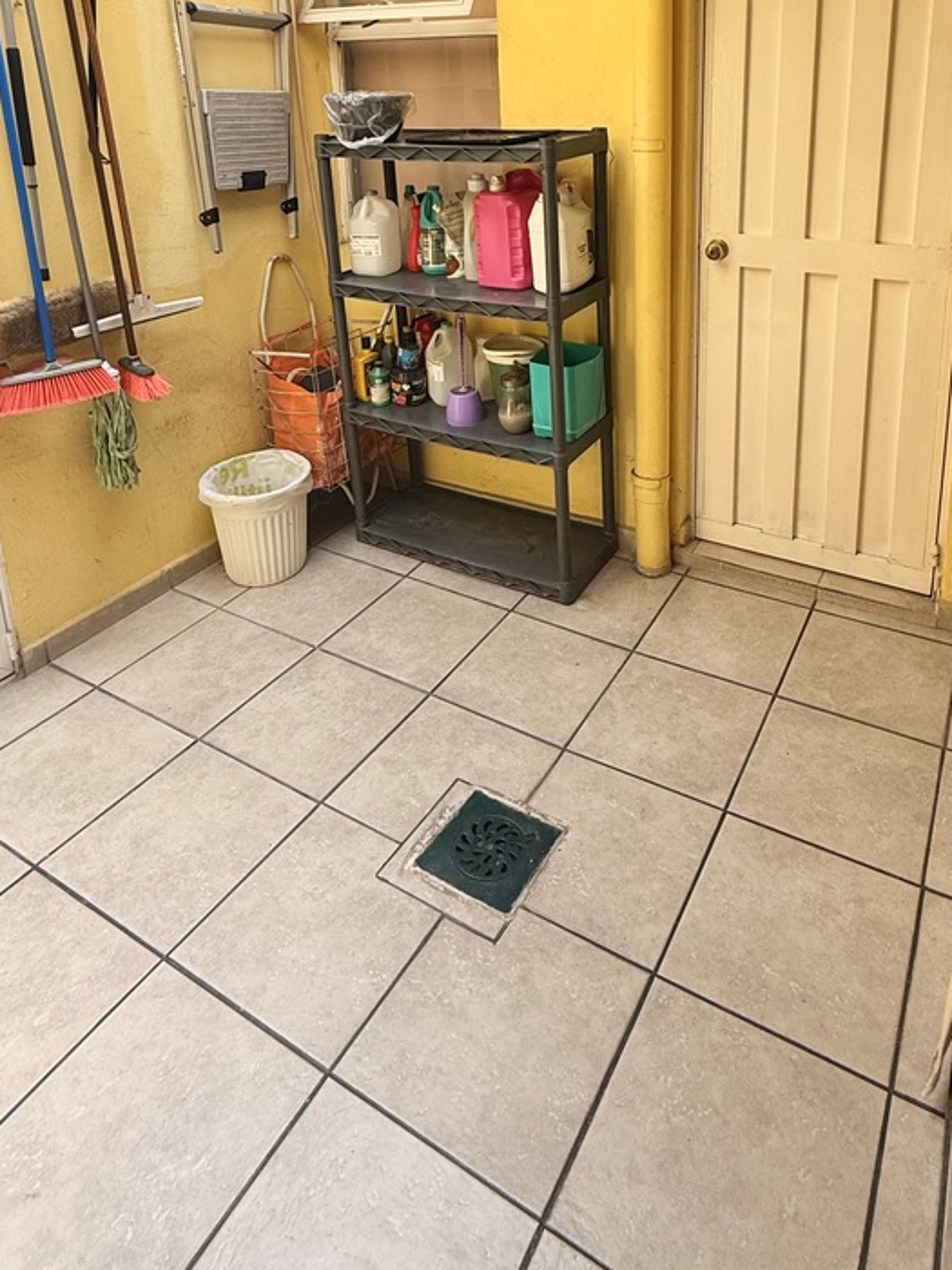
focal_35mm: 24
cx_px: 557
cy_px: 296
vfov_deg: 66.5
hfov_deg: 56.5
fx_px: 880
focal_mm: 2.22
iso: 80
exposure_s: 1/99
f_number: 2.2
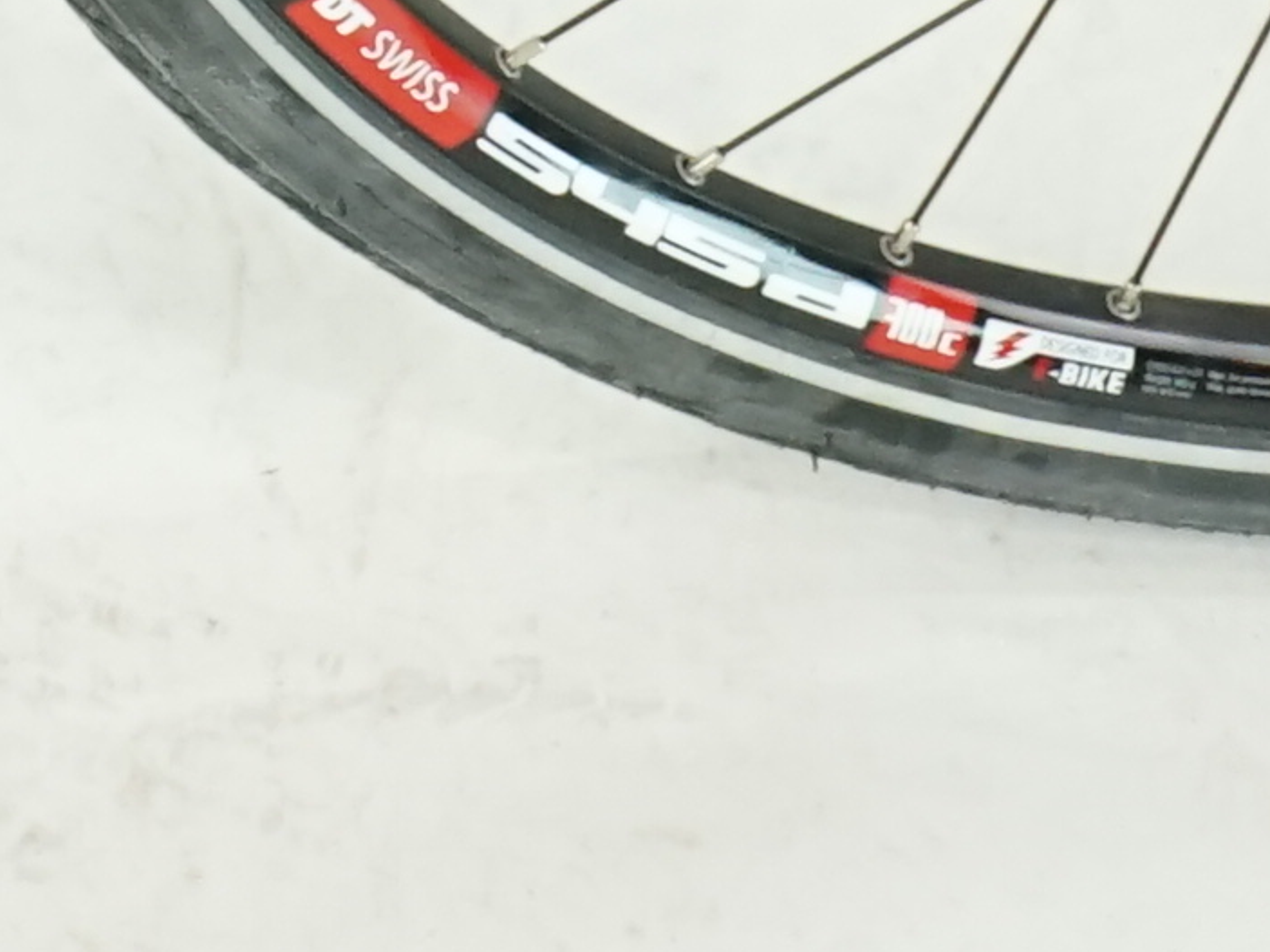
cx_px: -1095
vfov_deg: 5.7
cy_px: -2117
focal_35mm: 238
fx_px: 8730
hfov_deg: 8.0
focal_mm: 29
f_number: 5.6
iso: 1600
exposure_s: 1/200
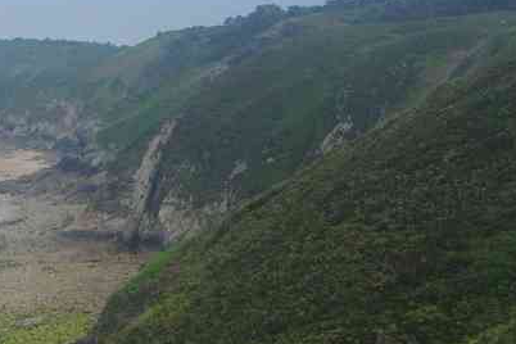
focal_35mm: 97
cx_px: -42
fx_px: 1390
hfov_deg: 20.1
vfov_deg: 13.9
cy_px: 350
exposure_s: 1/80
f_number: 11
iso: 200
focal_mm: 26
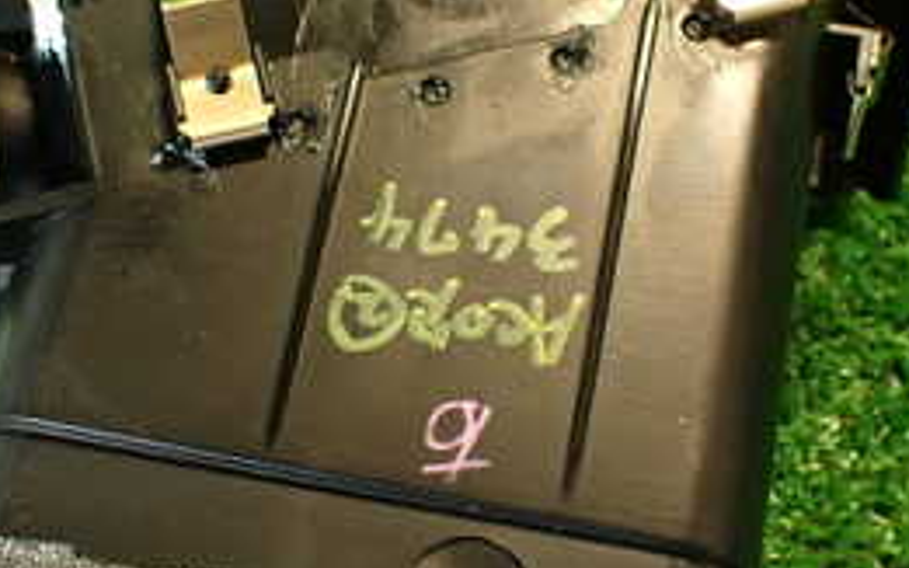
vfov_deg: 17.8
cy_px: 251
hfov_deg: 28.2
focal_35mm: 73
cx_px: 414
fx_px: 1808
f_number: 2.3
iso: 400
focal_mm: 5.4
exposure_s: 1/30
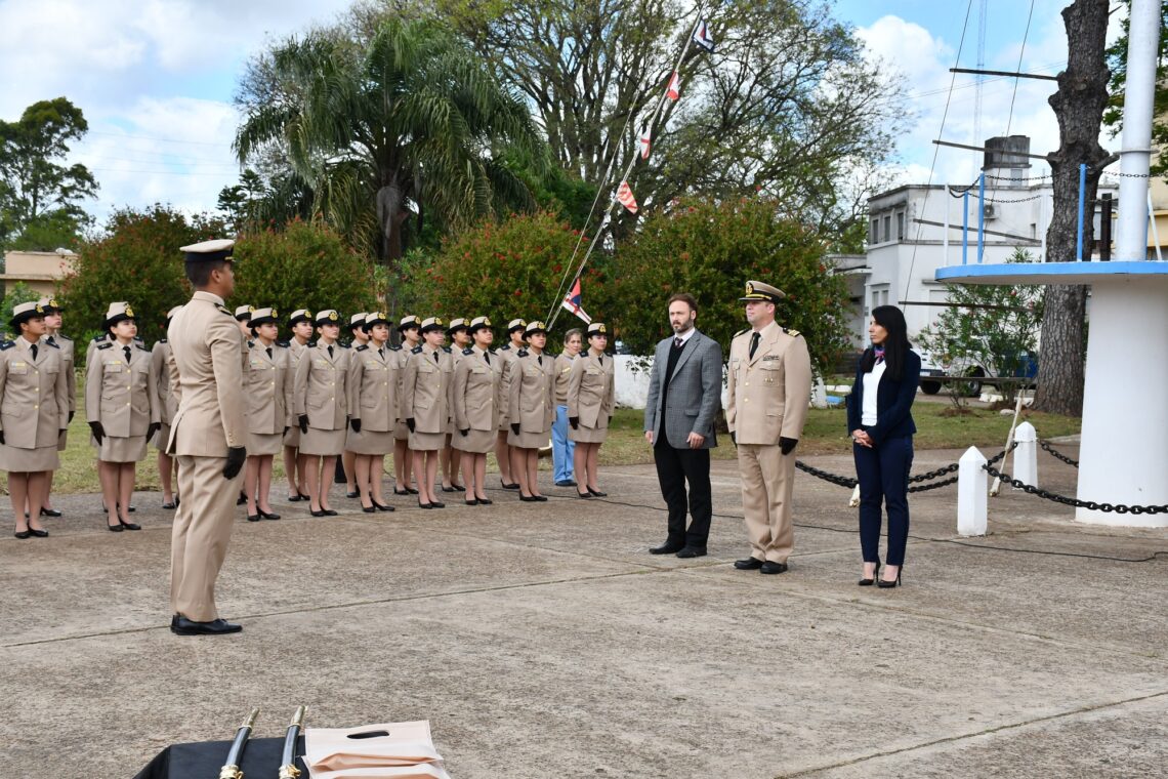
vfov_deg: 26.5
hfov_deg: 38.9
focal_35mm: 51
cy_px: 390
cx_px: 584
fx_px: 1655
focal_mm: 34
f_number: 8
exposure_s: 1/250
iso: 100
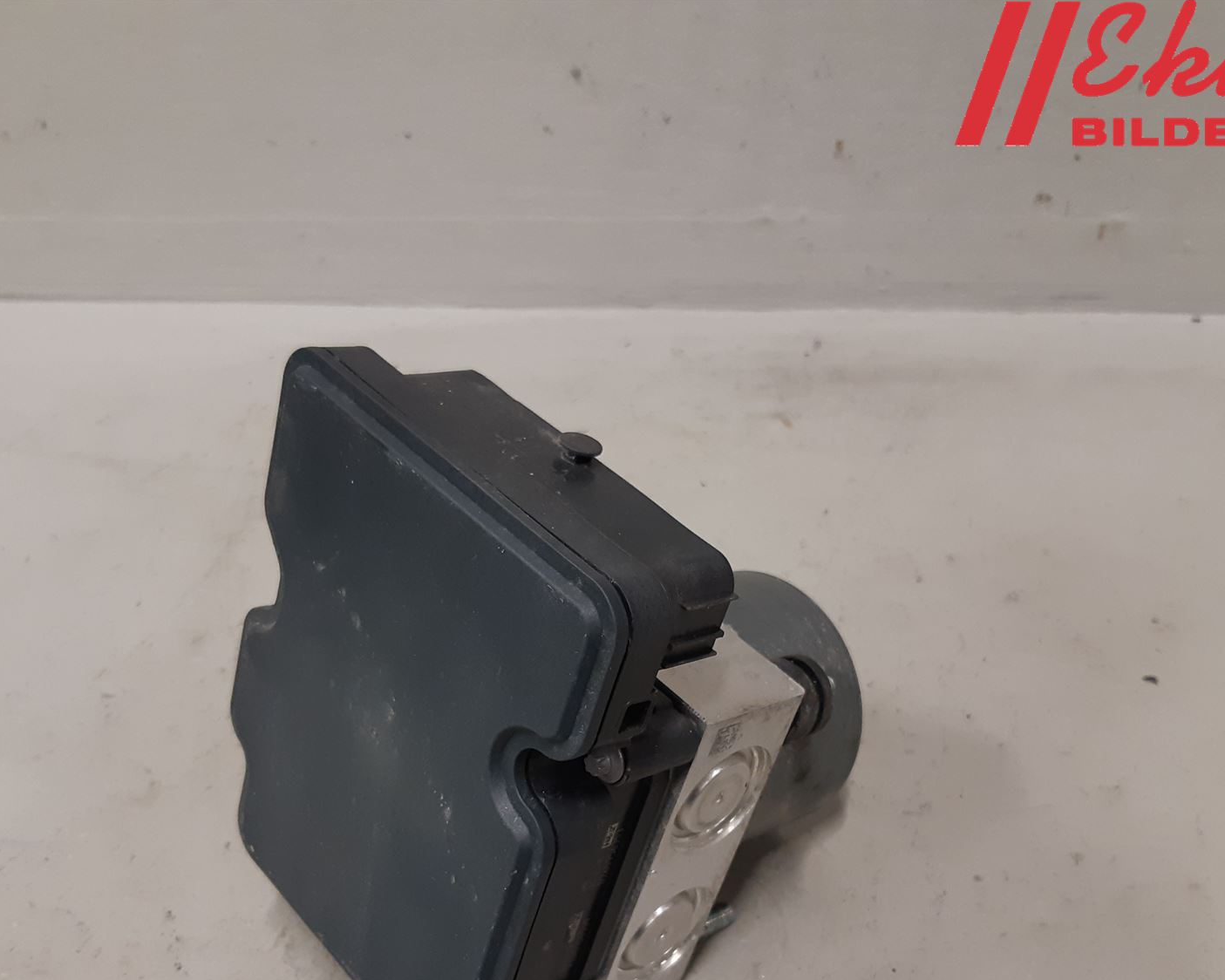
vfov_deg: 39.6
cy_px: 668
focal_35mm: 37
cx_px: 597
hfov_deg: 49.1
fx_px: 1341
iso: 125
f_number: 1.7
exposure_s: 1/50
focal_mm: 3.93
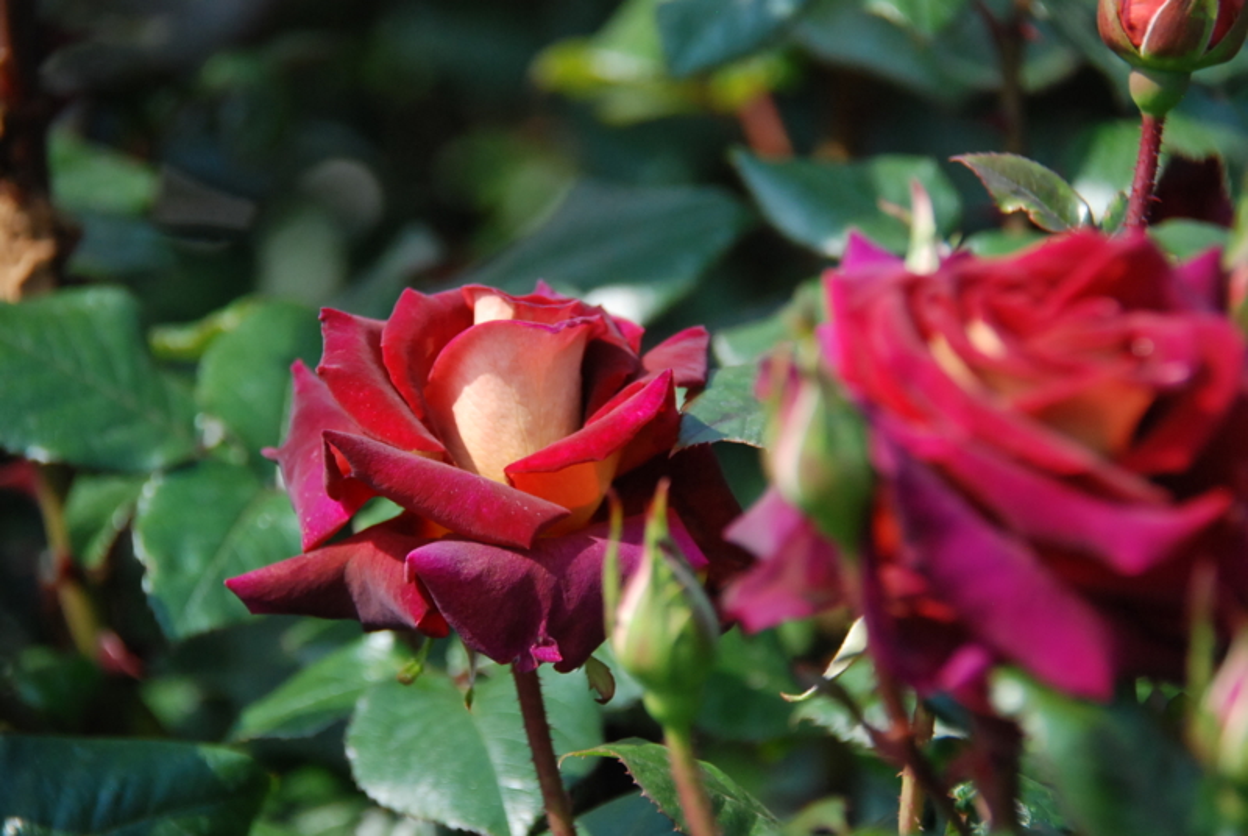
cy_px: 418
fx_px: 10936
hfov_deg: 6.5
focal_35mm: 315
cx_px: 624
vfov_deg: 4.4
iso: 800
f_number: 5.6
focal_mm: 210
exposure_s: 1/1250
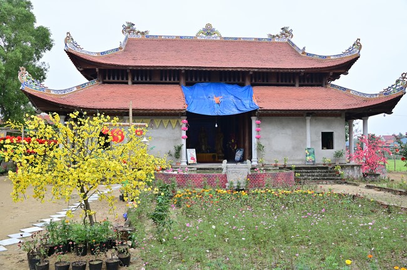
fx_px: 350
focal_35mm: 31
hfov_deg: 60.3
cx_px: 204
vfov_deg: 42.2
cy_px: 135
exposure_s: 1/200
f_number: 7.1
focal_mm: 31
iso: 125
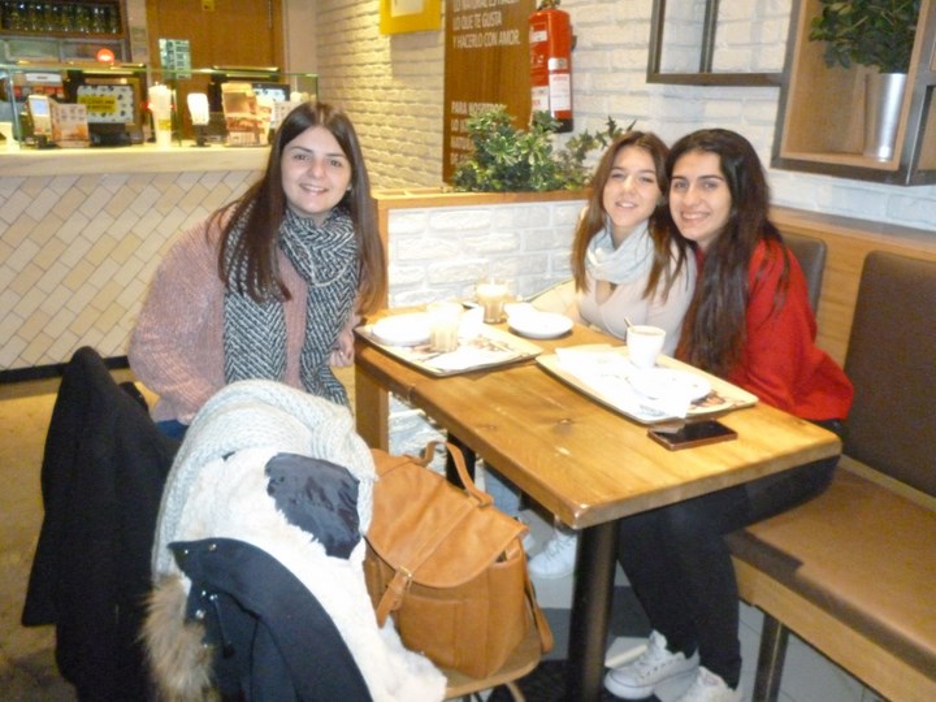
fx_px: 757
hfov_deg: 63.4
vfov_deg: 49.7
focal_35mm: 28
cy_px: 351
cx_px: 468
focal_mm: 5
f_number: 3.1
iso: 800
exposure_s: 1/60
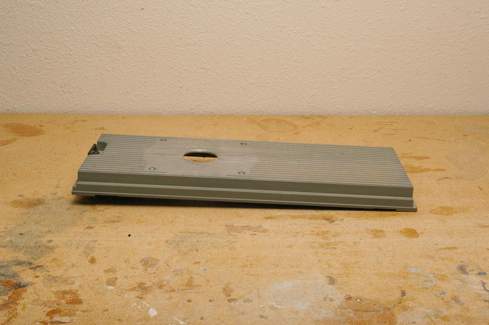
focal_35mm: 52
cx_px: 244
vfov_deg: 25.7
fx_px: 712
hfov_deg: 37.9
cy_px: 162
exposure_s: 1/180
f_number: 22
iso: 1600
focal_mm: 35
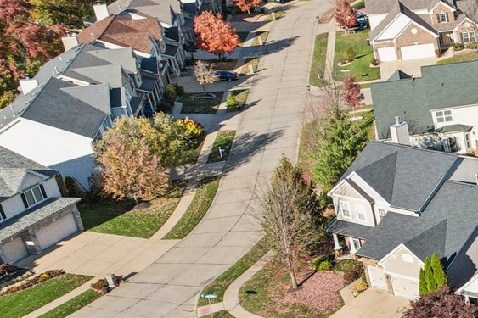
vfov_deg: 17.0
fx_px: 1062
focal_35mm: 80
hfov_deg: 19.3
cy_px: 232
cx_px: 858
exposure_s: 1/1500
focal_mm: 8.4
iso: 160
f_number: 2.8
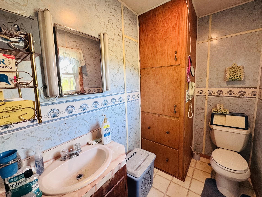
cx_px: 133
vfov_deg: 81.8
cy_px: 96
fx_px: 114
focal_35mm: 15
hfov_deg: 98.2
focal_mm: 2.22
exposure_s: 1/60
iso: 200
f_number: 2.2
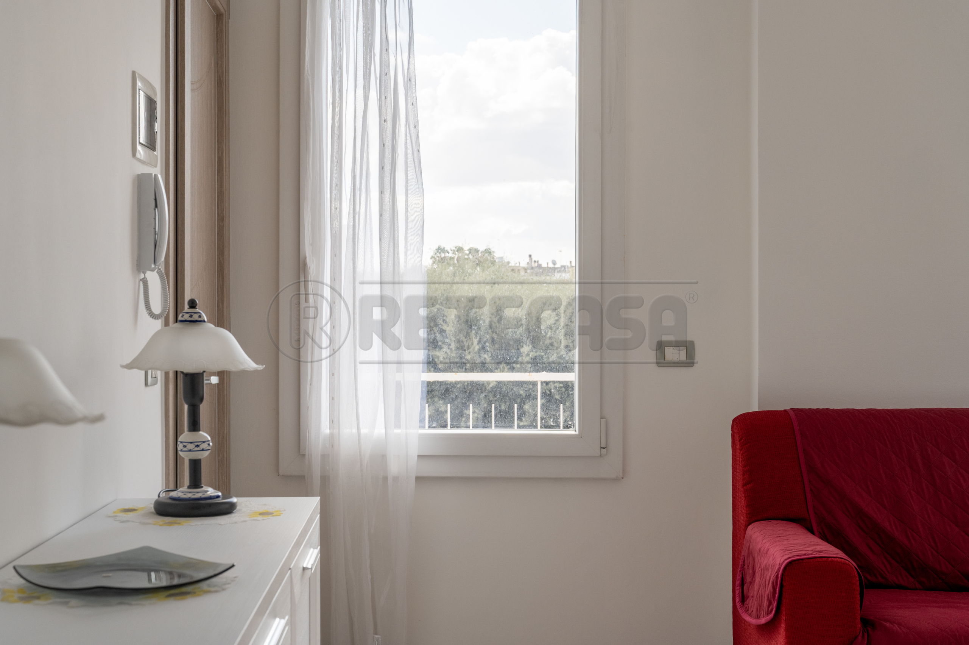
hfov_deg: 41.1
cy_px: 322
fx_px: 1291
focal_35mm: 48
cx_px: 484
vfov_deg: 28.0
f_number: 7.1
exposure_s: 1/1600
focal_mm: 48
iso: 800
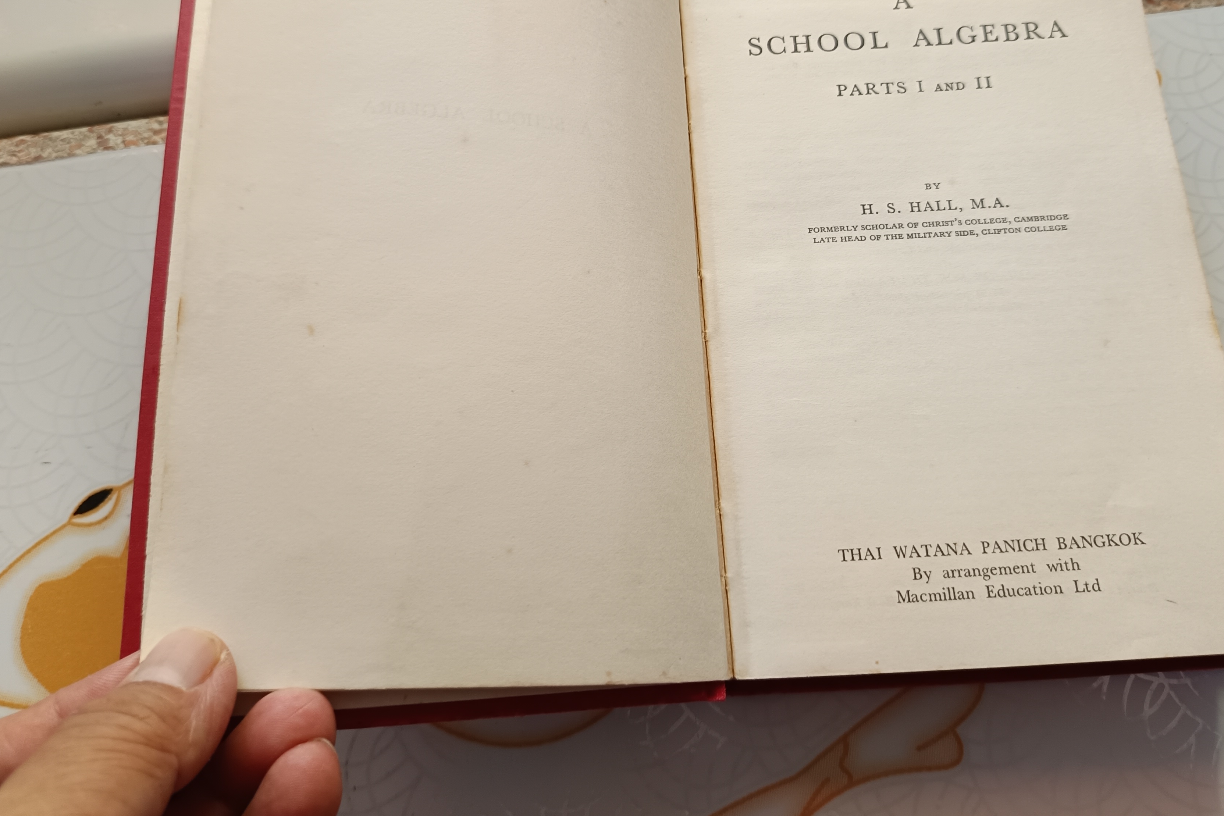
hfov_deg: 61.9
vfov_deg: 43.2
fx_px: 1020
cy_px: 296
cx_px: 646
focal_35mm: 30
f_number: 1.7
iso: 192
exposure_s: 1/50
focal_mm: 5.31
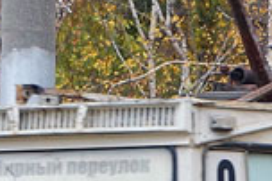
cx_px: 274
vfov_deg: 2.7
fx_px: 3819
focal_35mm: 506
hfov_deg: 4.1
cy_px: 127
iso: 125
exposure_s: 1/100
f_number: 4.5
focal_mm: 23.82
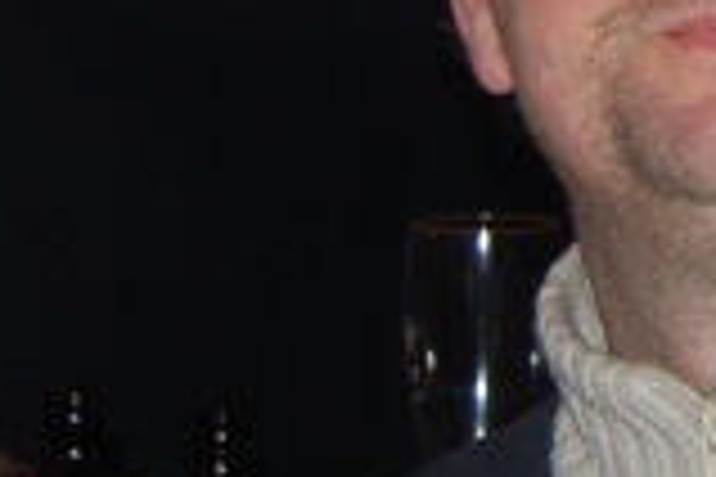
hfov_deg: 12.1
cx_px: 1247
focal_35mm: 158
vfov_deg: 8.5
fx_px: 3142
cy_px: -225
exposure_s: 1/60
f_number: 4.2
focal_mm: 28
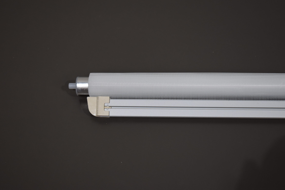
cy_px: 88
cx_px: 132
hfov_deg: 34.7
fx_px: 456
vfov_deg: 23.6
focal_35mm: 58
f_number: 4.5
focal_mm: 35
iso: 560
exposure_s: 1/250
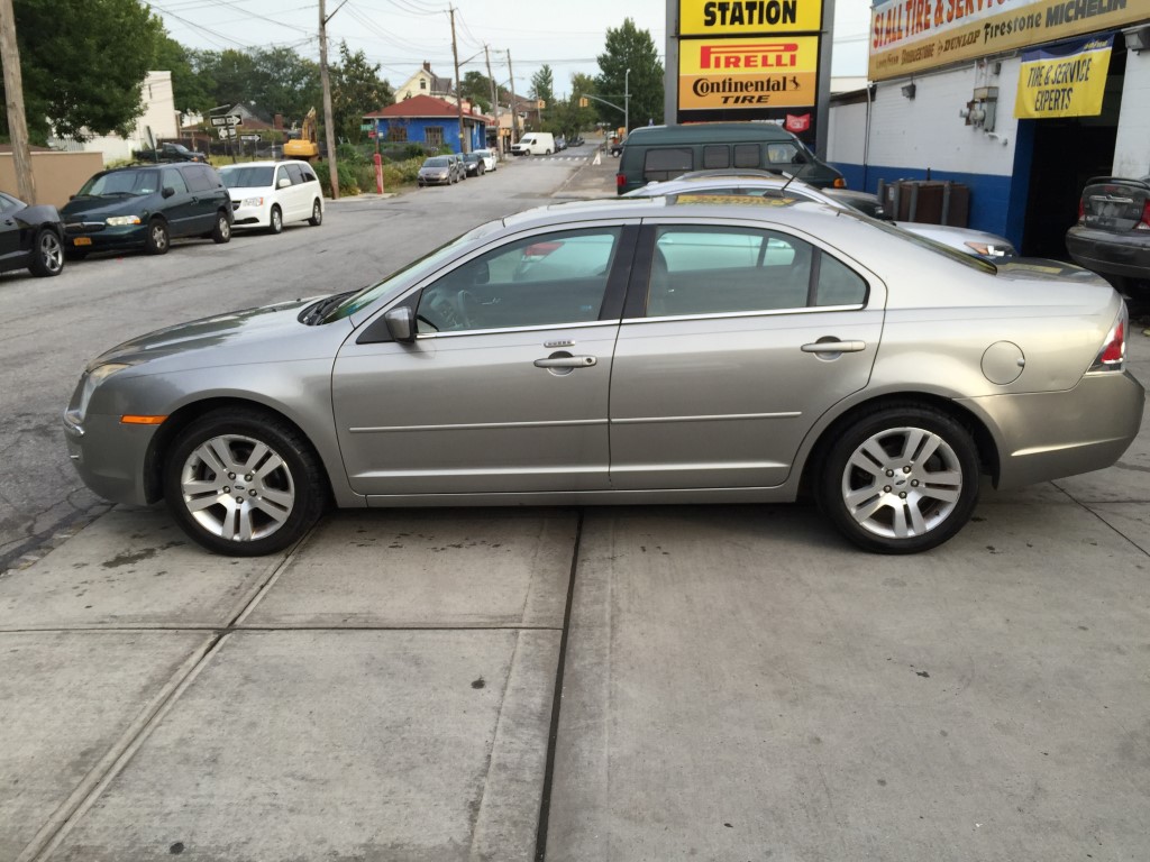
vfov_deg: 48.2
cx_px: 575
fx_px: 963
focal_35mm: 29
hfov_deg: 61.7
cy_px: 431
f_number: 2.2
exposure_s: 1/534
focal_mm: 4.15
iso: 32
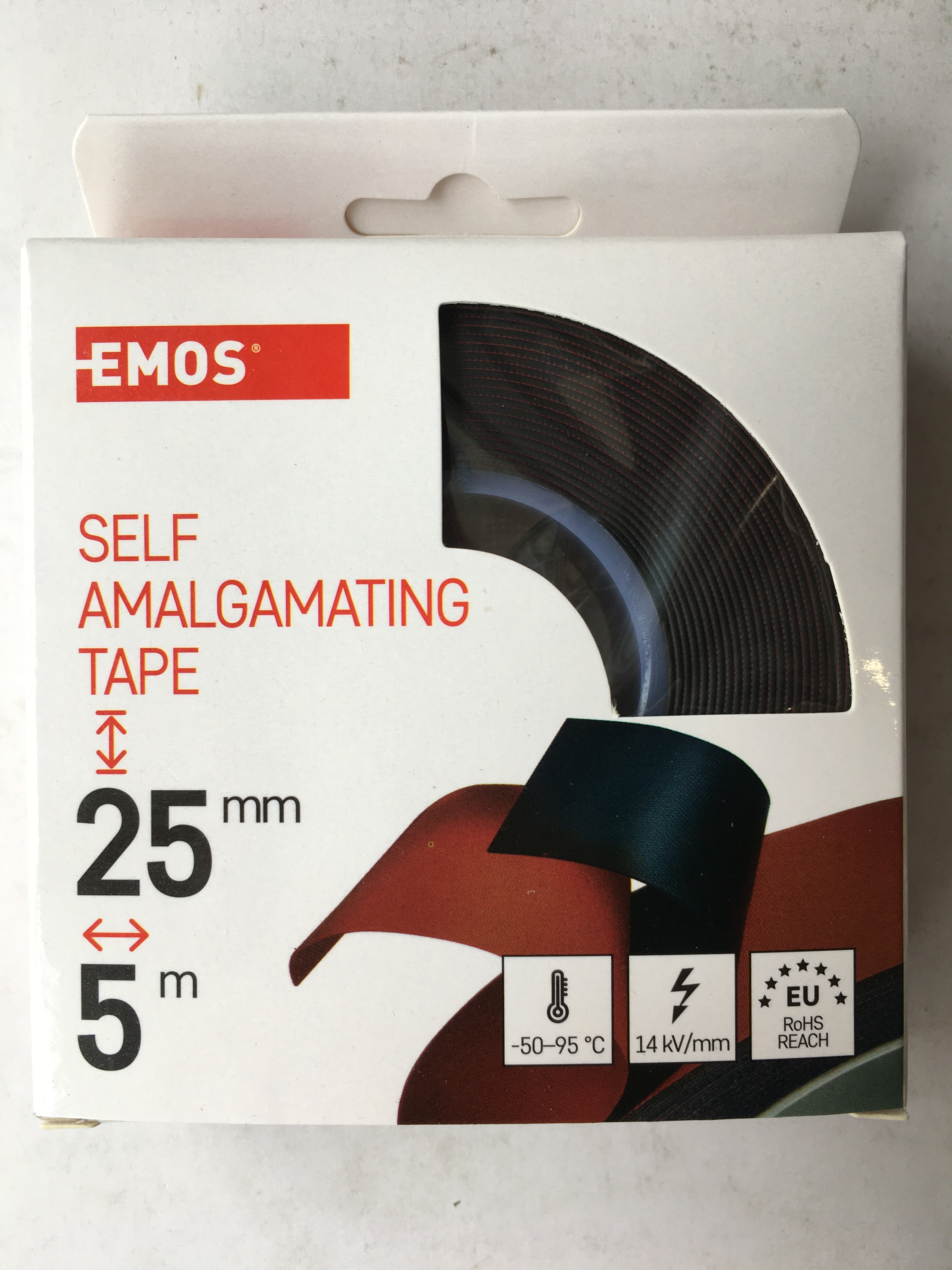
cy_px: 635
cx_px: 476
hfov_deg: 48.2
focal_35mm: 29
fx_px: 1063
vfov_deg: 61.7
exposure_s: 1/50
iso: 25
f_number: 2.2
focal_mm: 4.15
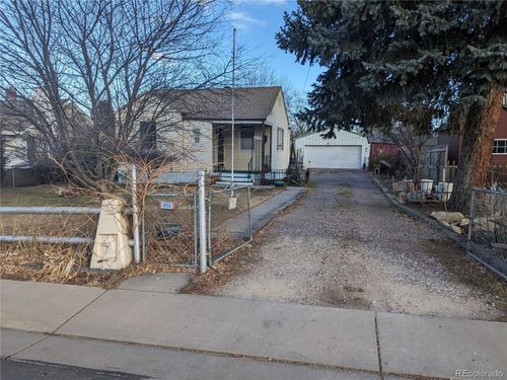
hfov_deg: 65.3
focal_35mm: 27
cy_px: 190
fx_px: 395
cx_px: 254
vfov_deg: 51.4
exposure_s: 1/1300
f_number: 1.73
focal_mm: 4.38
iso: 53
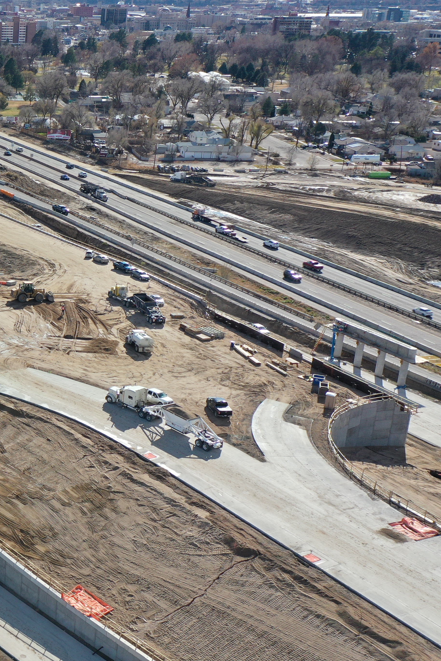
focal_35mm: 56
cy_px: 358
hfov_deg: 21.6
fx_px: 1029
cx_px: -148
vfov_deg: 35.6
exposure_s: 1/60
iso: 100
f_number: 3.5
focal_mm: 10.26
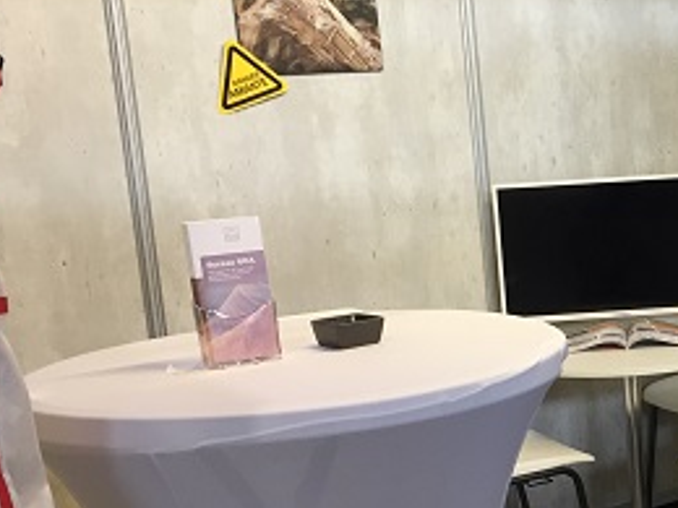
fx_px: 1312
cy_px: 305
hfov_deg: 27.1
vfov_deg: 21.9
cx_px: 704
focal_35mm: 67
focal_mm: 4.15
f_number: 2.2
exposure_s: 1/33
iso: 50
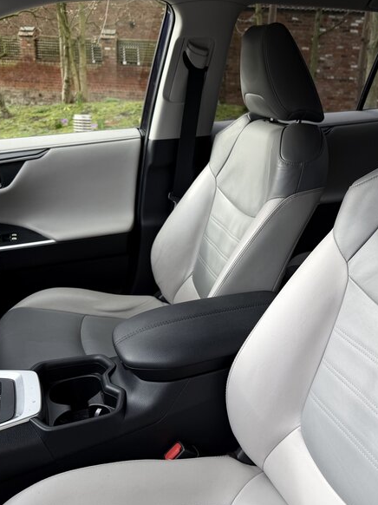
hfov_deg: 41.4
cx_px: 292
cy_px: 254
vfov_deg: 55.4
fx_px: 481
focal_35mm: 33
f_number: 1.78
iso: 80
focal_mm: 6.76
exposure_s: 1/456
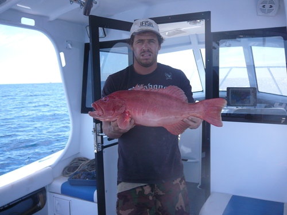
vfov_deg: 40.7
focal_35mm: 35
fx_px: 290
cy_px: 108
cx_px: 144
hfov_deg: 52.6
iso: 80
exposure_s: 1/400
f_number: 2.8
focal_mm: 5.2
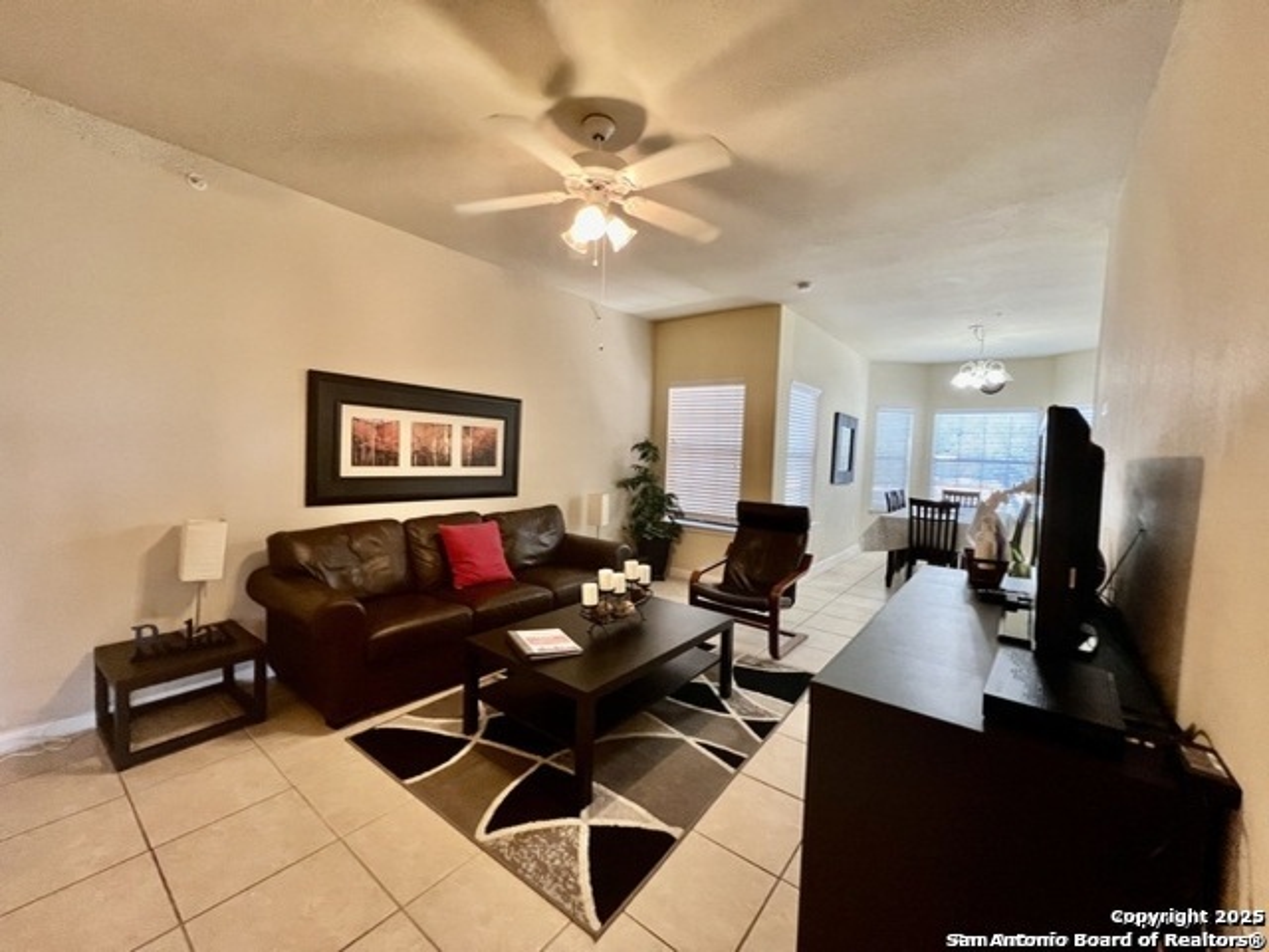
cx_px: 634
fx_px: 477
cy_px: 476
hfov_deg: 106.2
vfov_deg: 89.9
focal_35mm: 13
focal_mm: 1.6
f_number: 1.8
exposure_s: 1/60
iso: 320
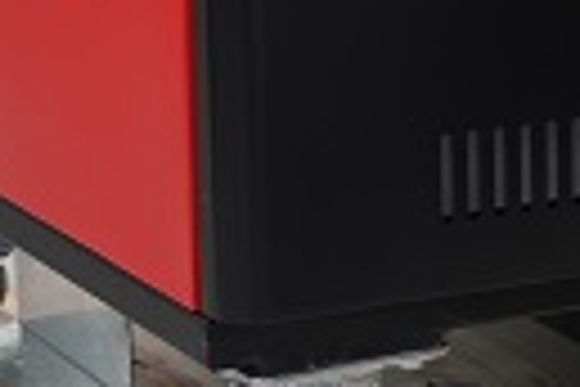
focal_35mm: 223
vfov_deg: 6.0
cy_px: -448
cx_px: 301
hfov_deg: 9.2
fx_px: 3592
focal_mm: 36
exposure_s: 1/40
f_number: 2.8
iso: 320
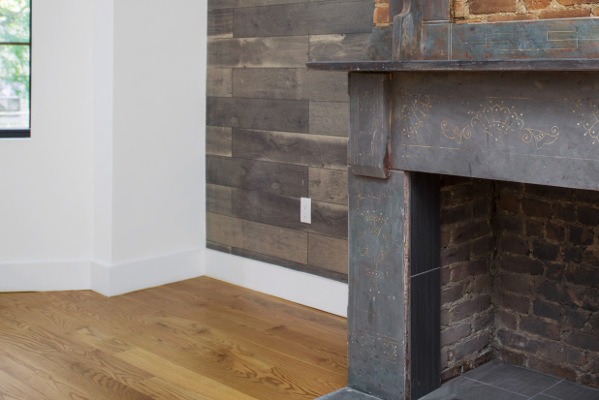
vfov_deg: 29.6
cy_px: 115
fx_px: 749
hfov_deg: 40.7
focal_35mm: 45
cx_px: 523
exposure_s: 1/60
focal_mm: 24
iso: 100
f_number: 4
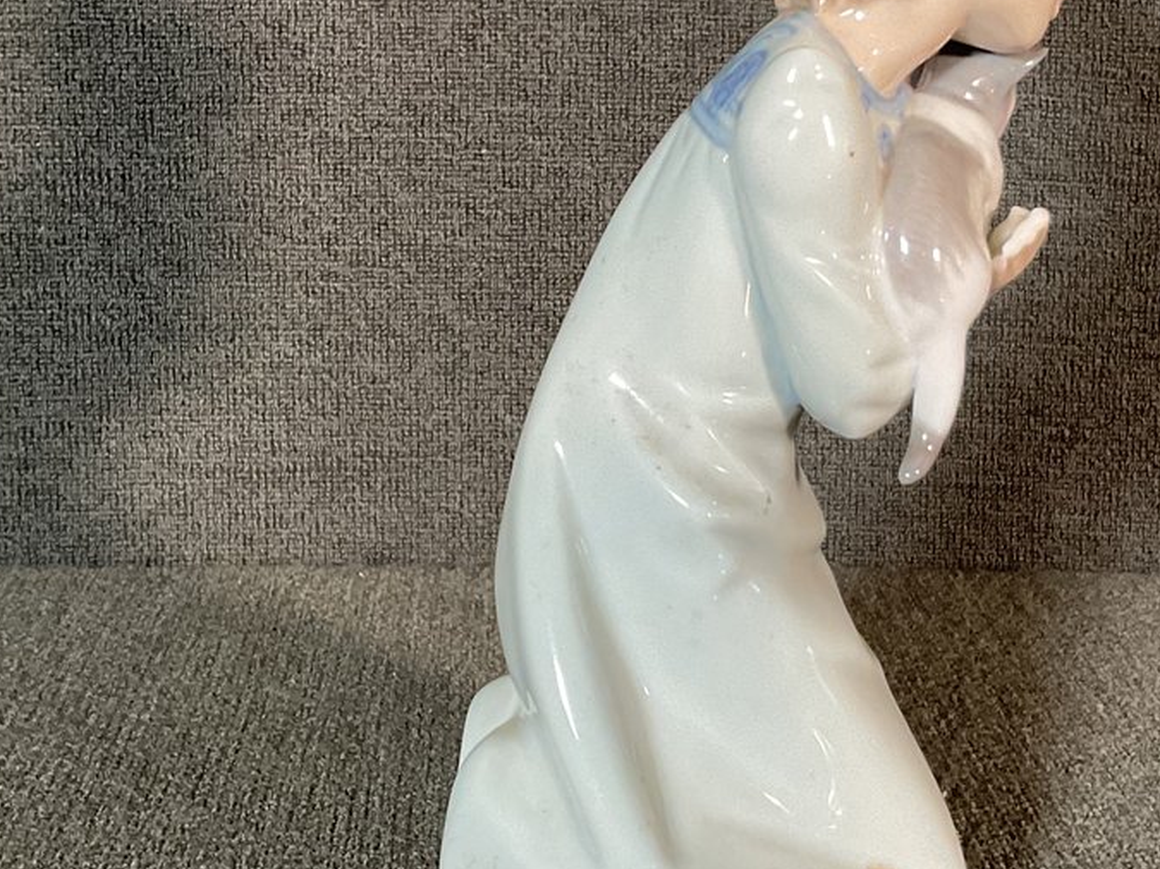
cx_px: 644
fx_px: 2178
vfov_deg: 22.5
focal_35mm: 65
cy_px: 288
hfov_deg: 29.8
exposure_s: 1/60
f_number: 1.8
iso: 125
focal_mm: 3
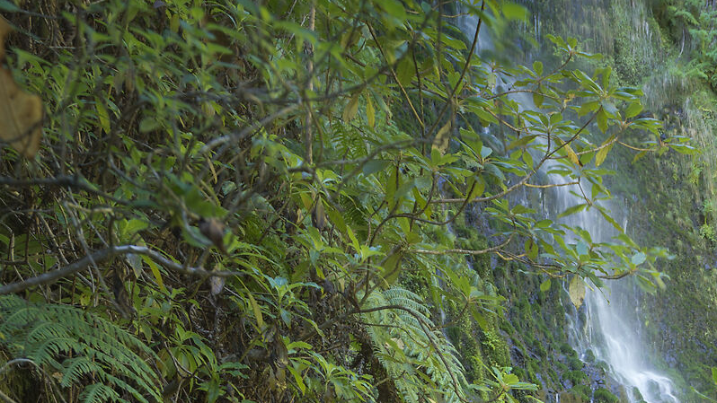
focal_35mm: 63
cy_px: 1003
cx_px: 655
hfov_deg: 31.6
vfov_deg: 13.3
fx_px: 1198
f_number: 6.3
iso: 100
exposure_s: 1/10
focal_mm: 20
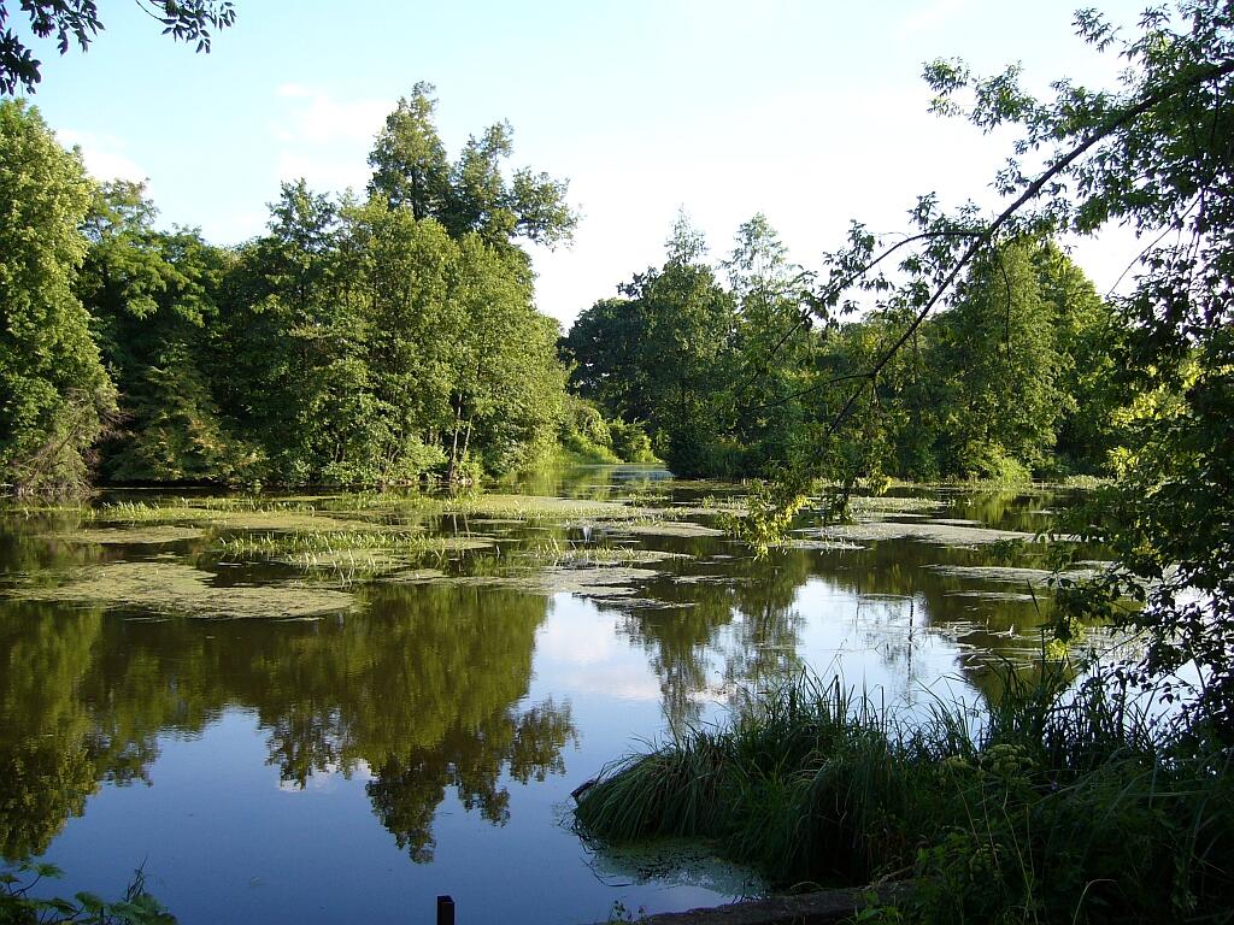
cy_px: 462
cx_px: 617
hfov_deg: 52.6
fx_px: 1248
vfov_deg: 40.7
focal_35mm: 35
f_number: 2.8
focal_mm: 5.8
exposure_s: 1/250
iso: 80
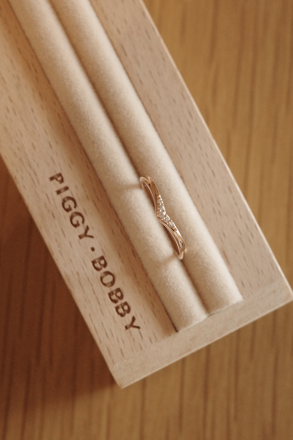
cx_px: 146
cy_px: 220
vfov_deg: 28.5
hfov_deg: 19.2
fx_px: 867
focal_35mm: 71
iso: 1000
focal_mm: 26
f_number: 3.2
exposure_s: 1/160
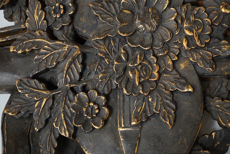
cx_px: 121
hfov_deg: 31.4
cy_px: 55
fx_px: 409
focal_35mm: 64
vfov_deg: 21.2
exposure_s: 1/125
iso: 1250
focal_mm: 30
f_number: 5.6
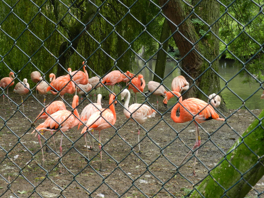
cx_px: 132
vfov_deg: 24.4
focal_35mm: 60
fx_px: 458
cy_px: 99
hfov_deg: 32.2
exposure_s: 1/50
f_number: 4.6
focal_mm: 10.7
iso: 160
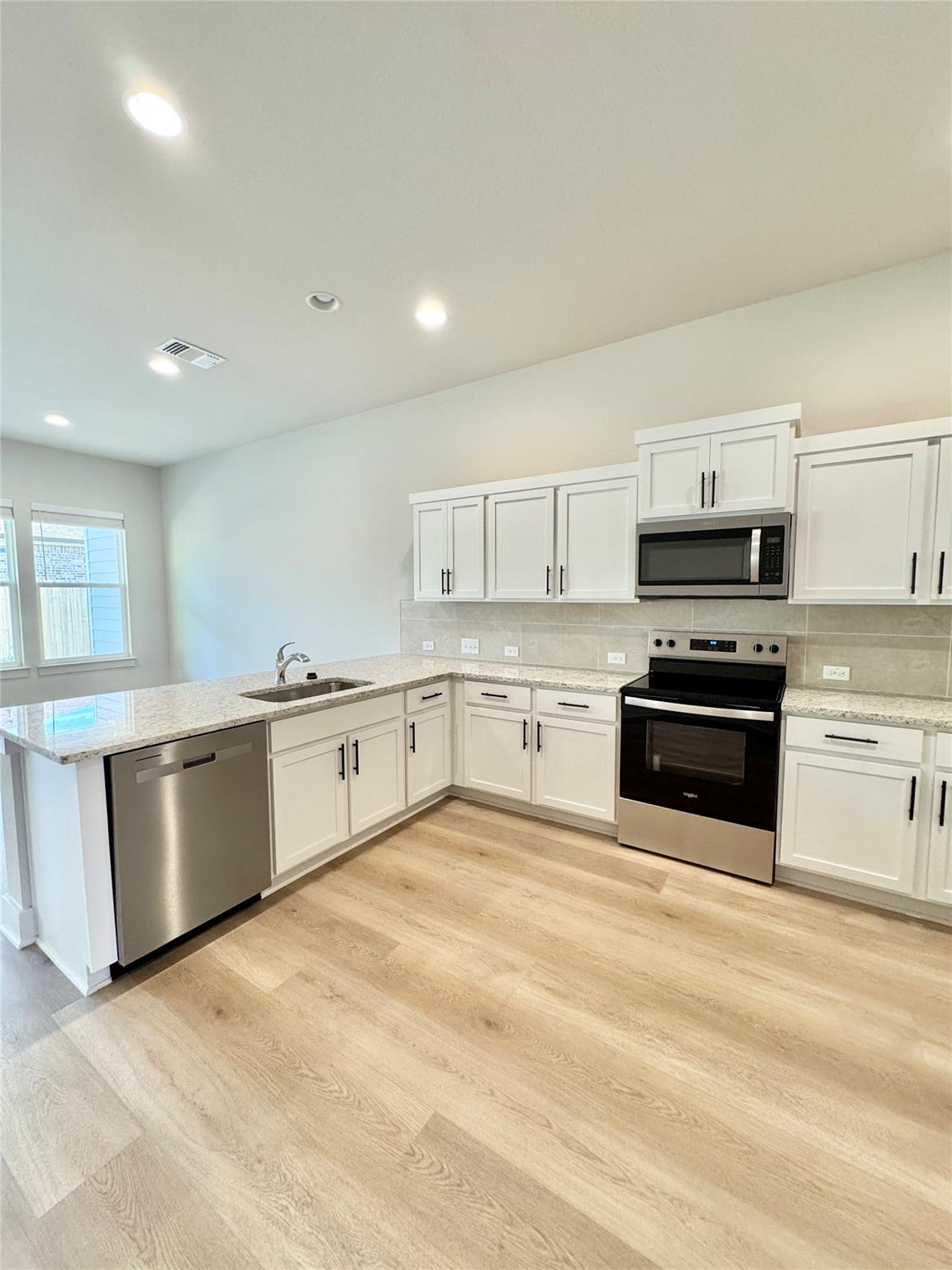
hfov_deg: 85.7
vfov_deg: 102.1
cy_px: 635
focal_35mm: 14
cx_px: 476
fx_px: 513
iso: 250
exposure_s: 1/120
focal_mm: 2.22
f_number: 2.2
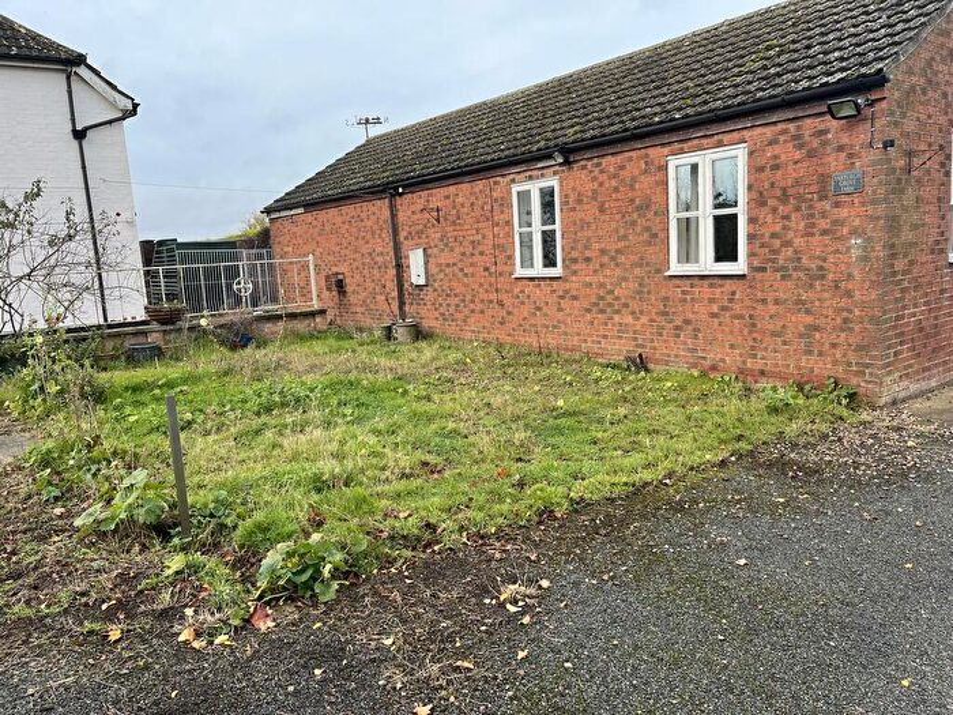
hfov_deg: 67.3
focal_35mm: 26
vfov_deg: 53.1
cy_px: 358
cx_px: 476
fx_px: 716
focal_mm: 5.1
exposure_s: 1/447
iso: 50
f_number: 1.6
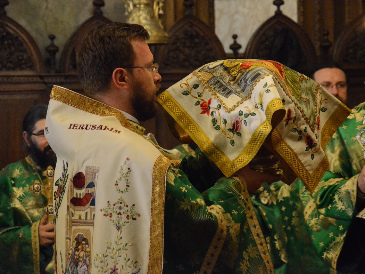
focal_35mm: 173
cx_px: 181
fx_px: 1819
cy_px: 136
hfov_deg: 11.5
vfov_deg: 8.6
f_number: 5.6
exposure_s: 1/40
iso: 6400
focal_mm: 105
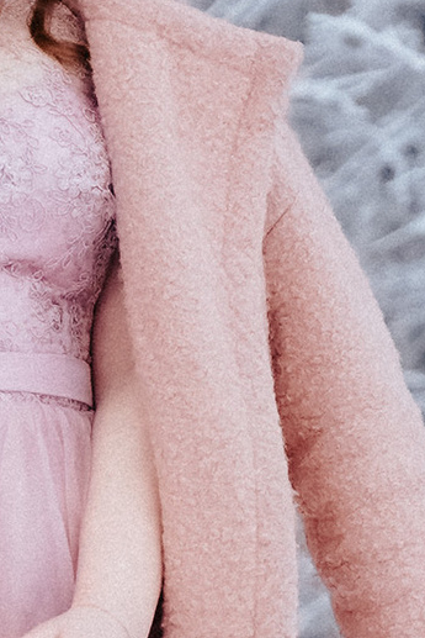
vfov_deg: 4.4
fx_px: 8281
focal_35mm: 468
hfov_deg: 2.9
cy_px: 450
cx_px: -150
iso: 1600
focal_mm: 63
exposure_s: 1/3200
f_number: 2.8
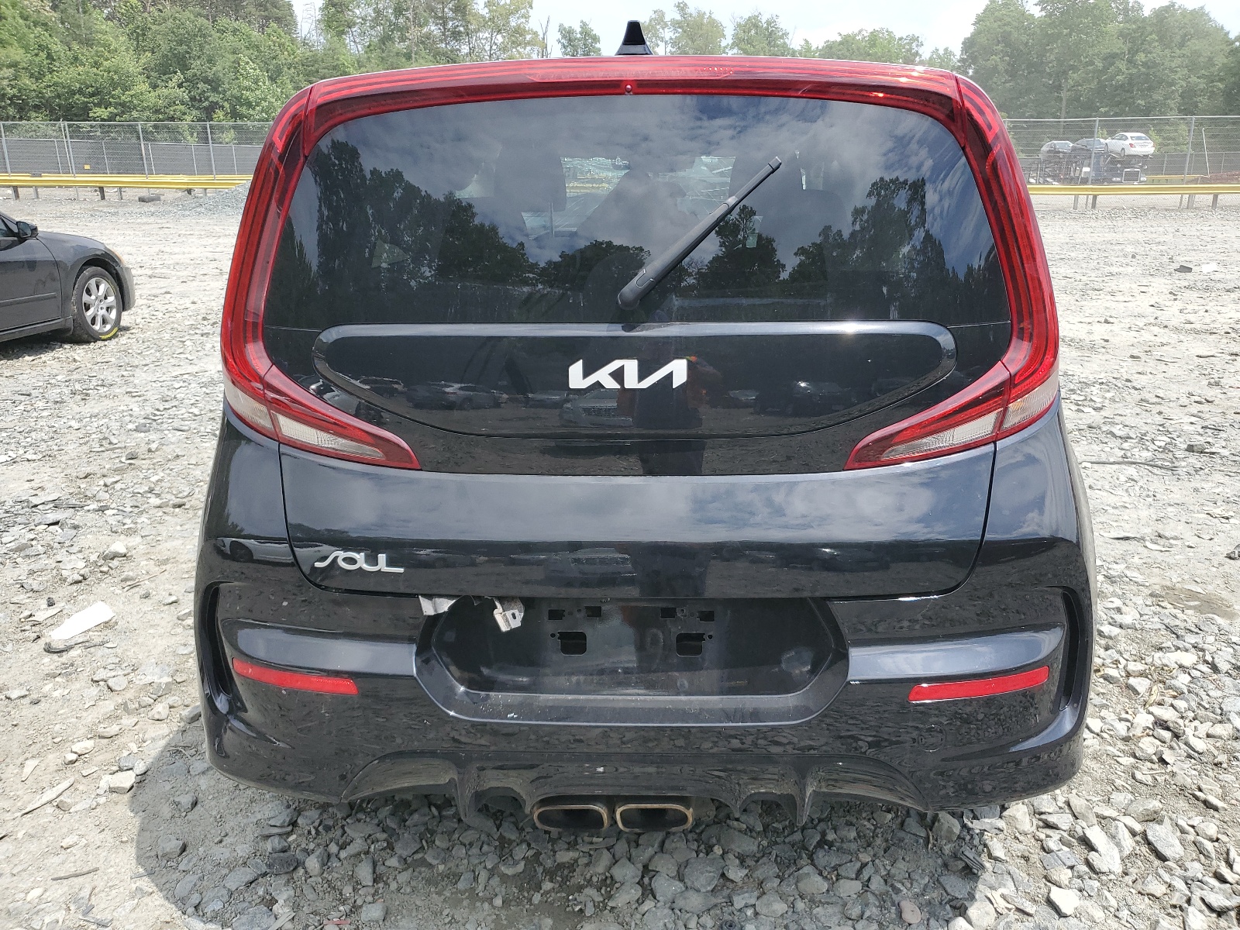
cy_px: 465
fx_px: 931
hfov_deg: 67.3
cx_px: 620
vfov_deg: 53.1
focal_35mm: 26
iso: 50
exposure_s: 1/2000
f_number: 1.5
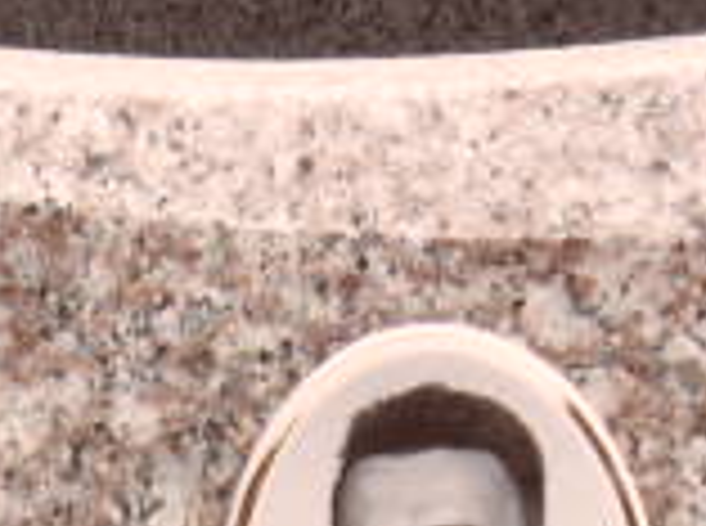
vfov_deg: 2.8
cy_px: 1641
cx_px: -769
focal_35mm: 523
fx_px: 10642
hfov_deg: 3.8
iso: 80
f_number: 4.2
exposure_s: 1/350
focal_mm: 13.2
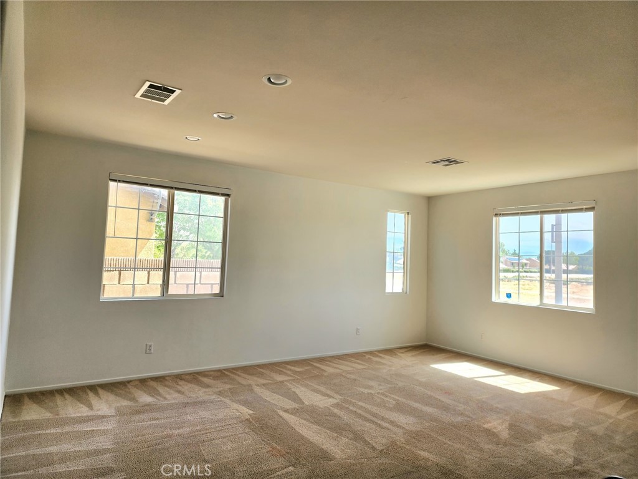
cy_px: 240
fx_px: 424
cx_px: 319
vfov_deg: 58.9
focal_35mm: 23
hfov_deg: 73.9
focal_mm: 6.4
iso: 25
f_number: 1.8
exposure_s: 1/182
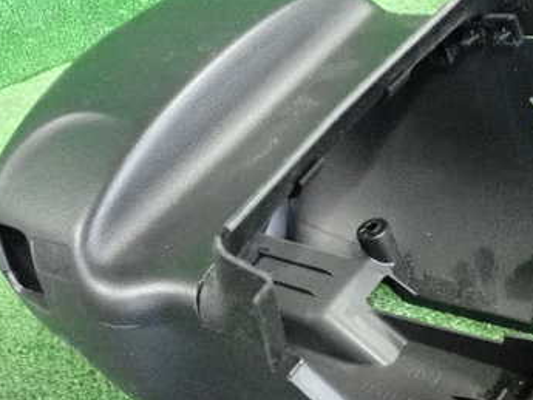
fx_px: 1017
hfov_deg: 29.0
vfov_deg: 22.2
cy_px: 270
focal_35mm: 66
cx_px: 389
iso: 5000
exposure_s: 1/125
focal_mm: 6.83
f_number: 2.7
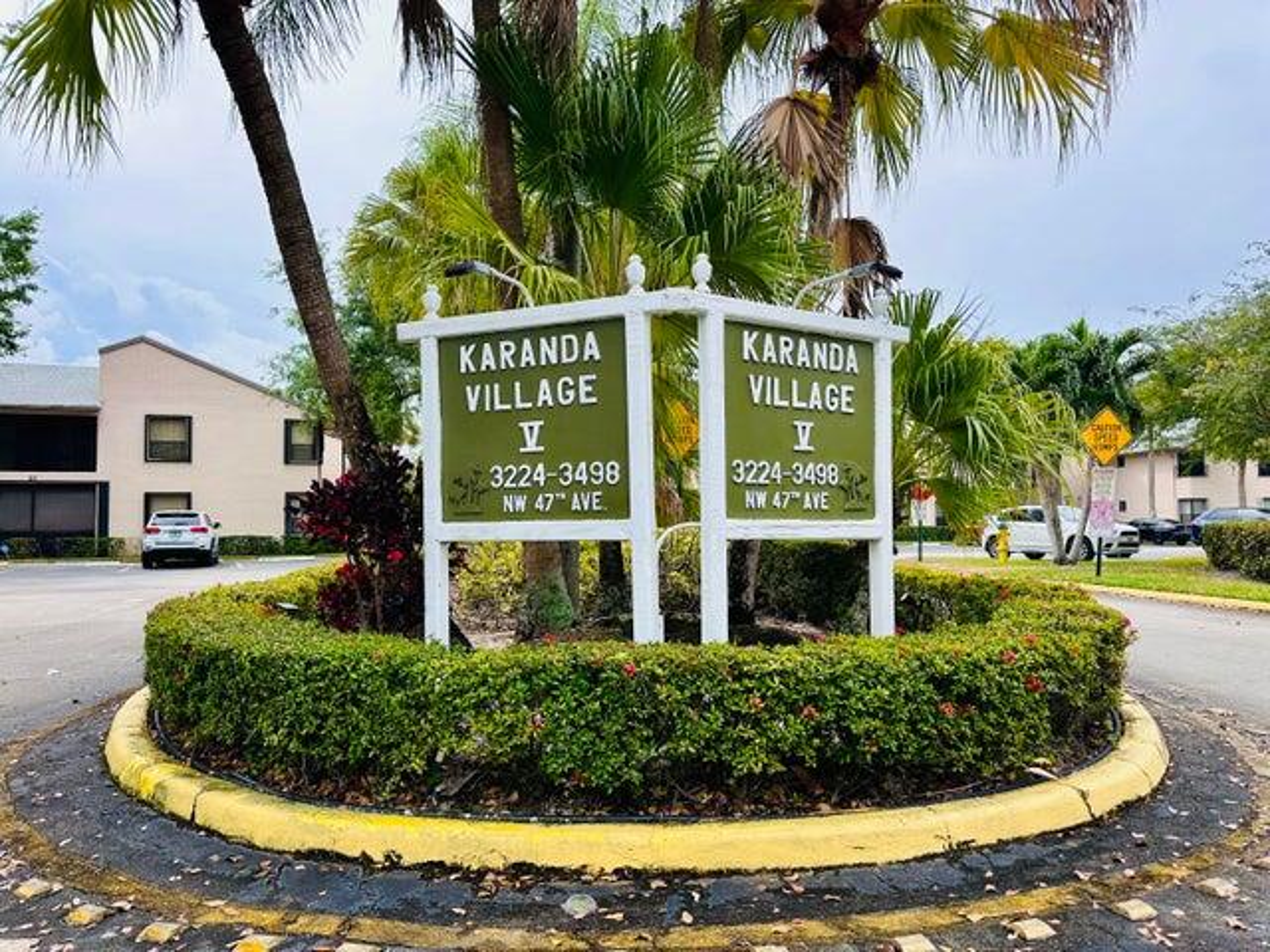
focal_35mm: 24
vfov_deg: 56.8
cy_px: 476
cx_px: 635
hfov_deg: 71.6
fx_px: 881
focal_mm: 6.86
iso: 80
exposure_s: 1/2732
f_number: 1.78
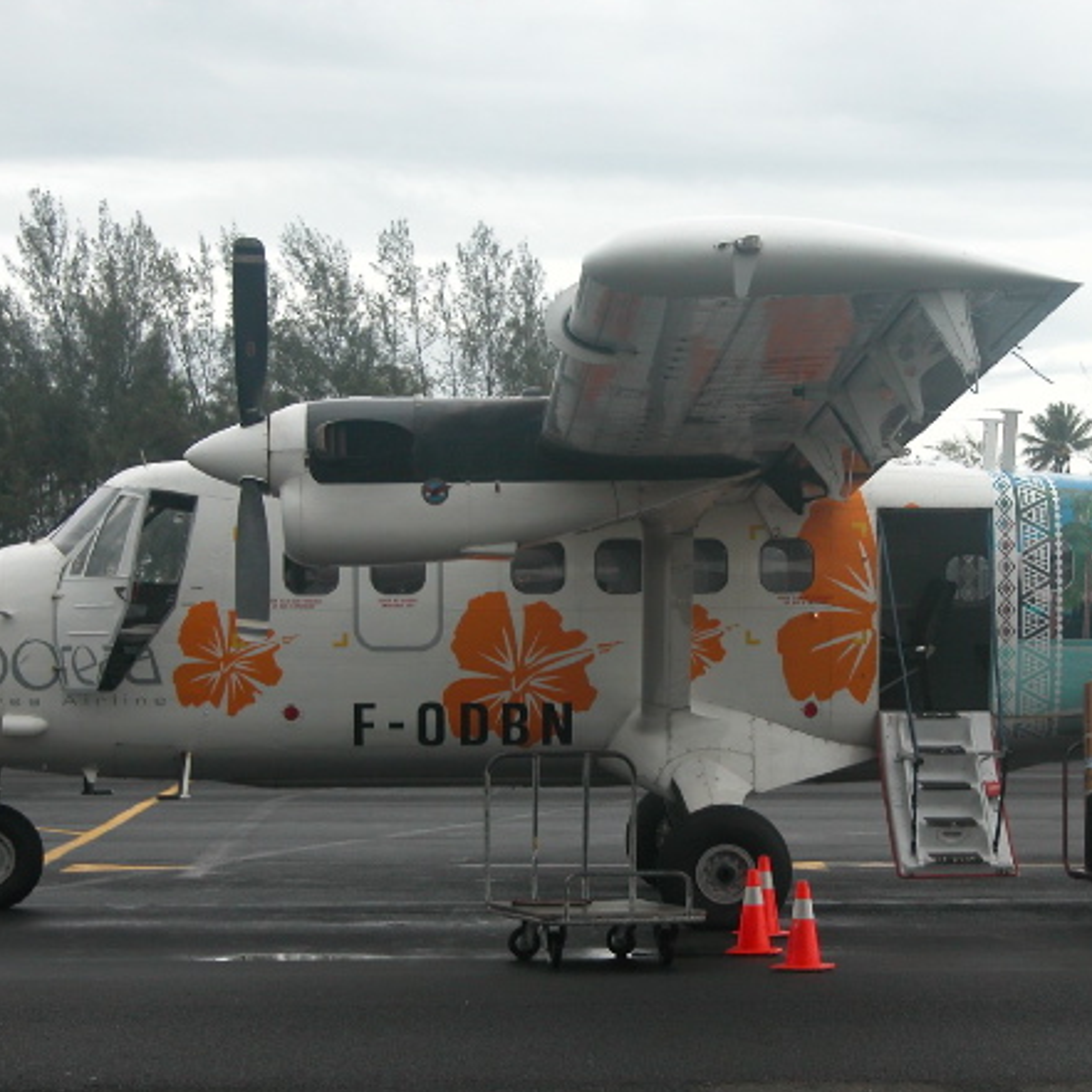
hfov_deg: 15.4
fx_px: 4033
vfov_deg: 15.4
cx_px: 683
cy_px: 579
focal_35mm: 113
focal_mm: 22.3
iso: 100
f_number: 3.5
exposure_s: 1/146
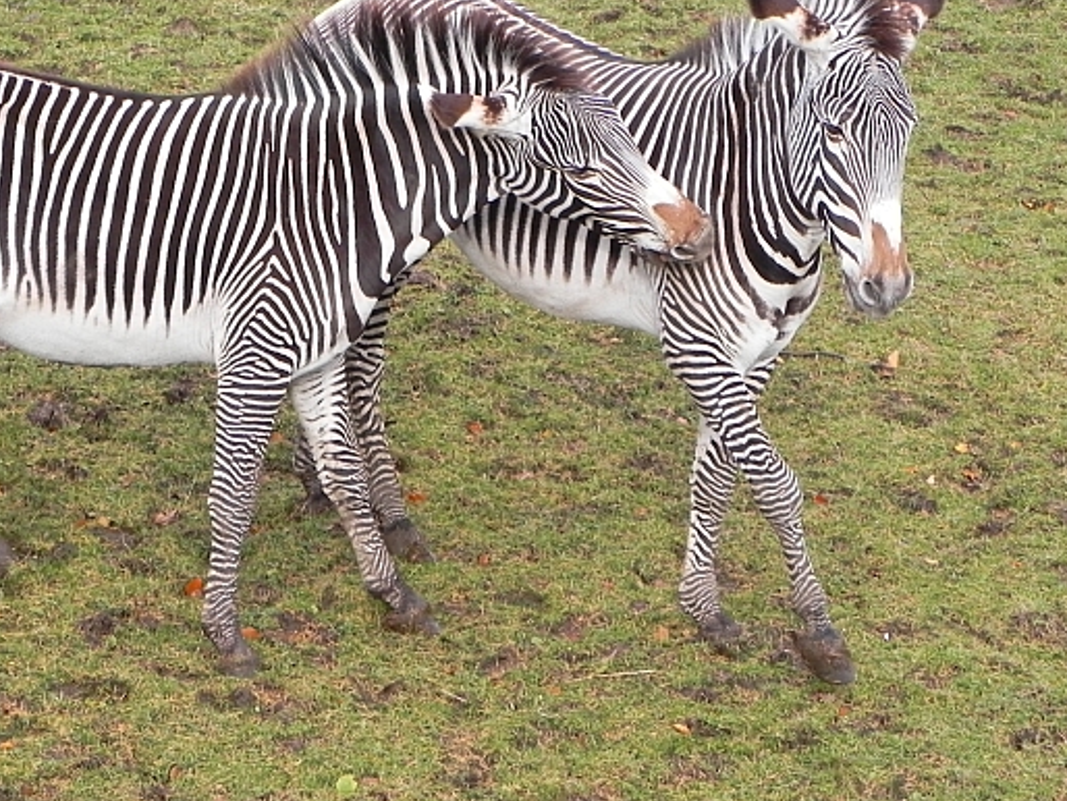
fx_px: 5613
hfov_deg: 10.8
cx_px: 338
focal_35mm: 182
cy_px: 247
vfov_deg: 8.2
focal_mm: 20.8
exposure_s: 1/238
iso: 160
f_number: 4
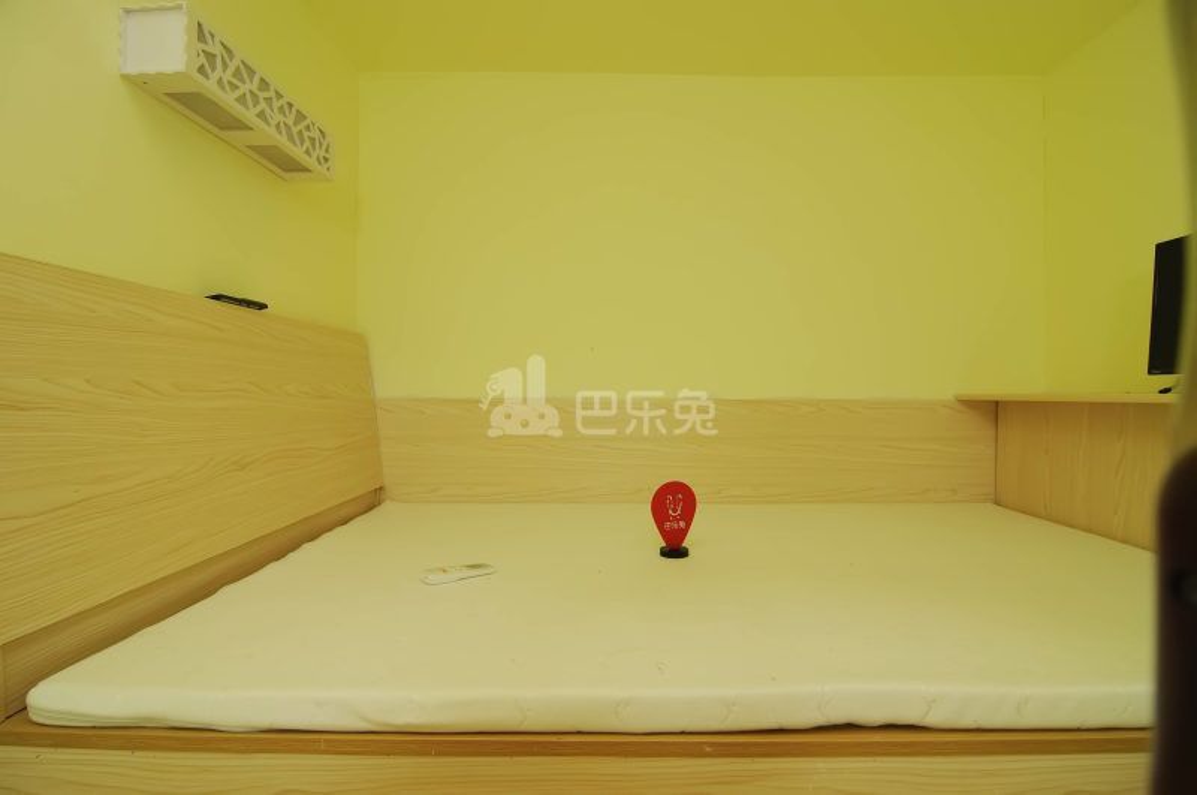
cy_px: 398
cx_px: 598
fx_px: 598
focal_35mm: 18
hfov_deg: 90.1
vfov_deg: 67.2
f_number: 5.6
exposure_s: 1/50
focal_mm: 12
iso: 1000
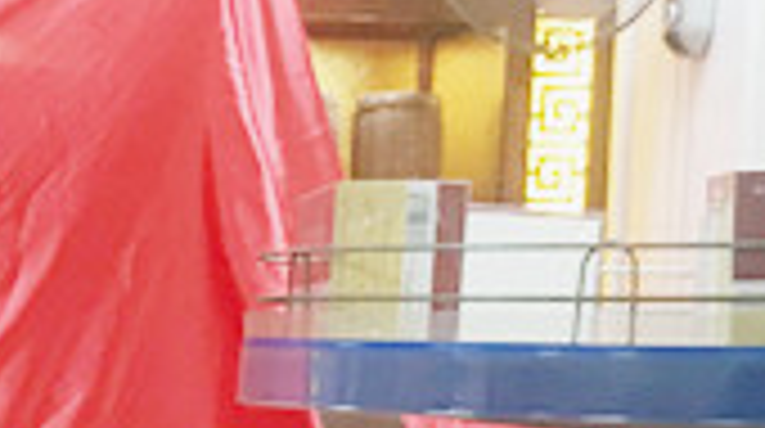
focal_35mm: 149
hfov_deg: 12.9
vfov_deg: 7.9
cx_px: -680
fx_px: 3018
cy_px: 658
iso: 64
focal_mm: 4.15
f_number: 2.2
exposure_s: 1/33
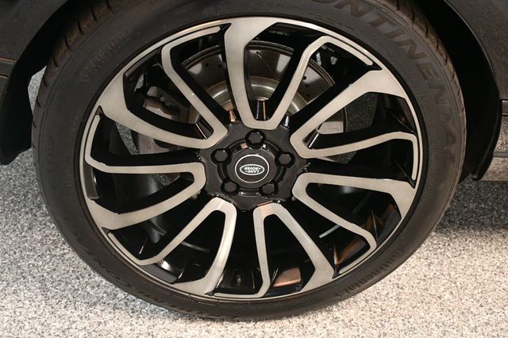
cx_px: 254
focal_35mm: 51
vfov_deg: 26.5
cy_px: 169
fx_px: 719
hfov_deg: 38.9
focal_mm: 34
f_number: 4.2
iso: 4500
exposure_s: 1/60
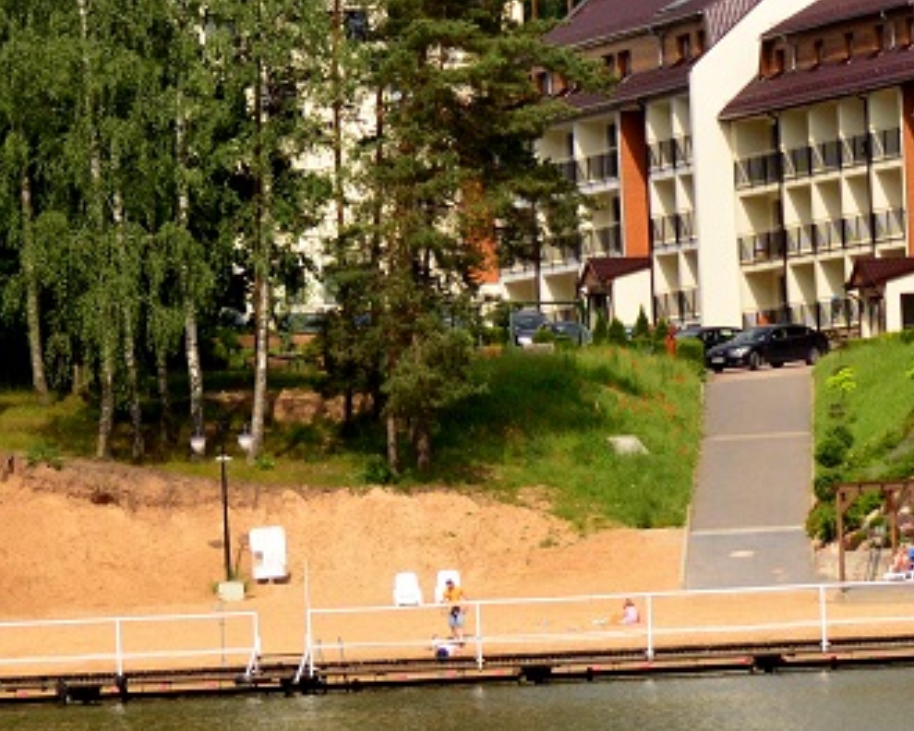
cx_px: 1195
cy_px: 101
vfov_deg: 5.2
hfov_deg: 6.4
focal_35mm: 298
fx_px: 8061
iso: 900
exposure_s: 1/8000
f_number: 4.5
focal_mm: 70
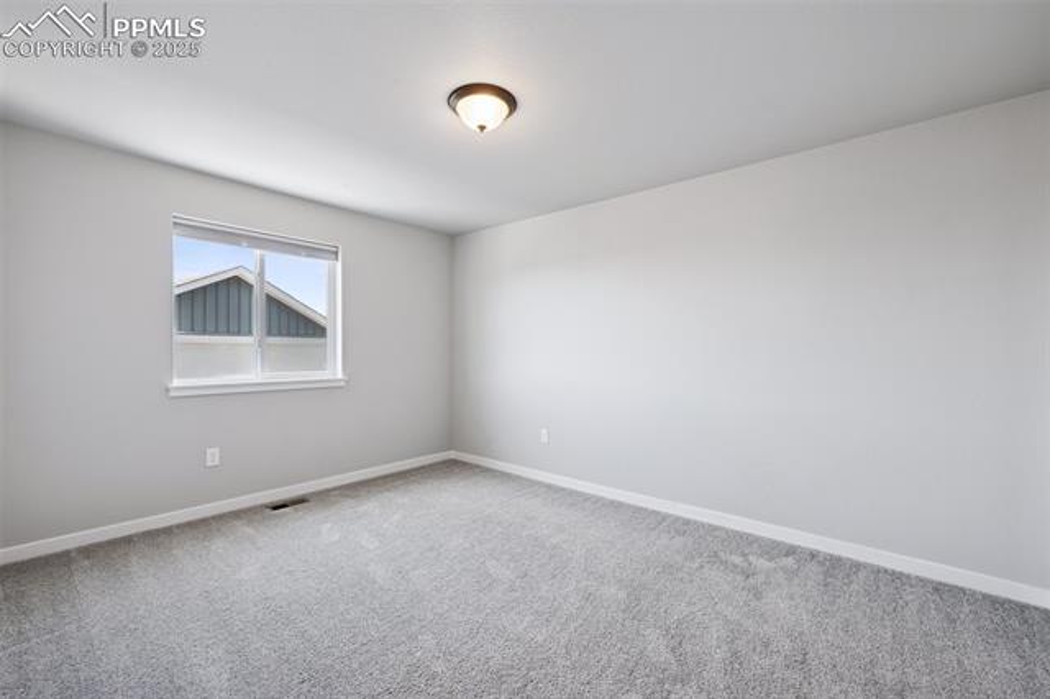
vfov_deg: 77.3
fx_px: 437
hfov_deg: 100.4
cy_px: 350
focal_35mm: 15
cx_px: 525
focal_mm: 15
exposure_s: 1/100
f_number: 6.3
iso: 400
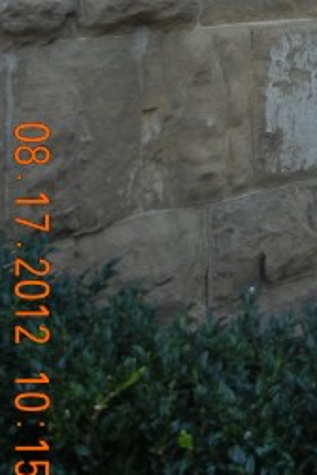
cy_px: -156
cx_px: 462
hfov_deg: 13.6
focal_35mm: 95
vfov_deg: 19.6
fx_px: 1255
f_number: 3.5
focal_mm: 5.4
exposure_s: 1/272
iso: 160
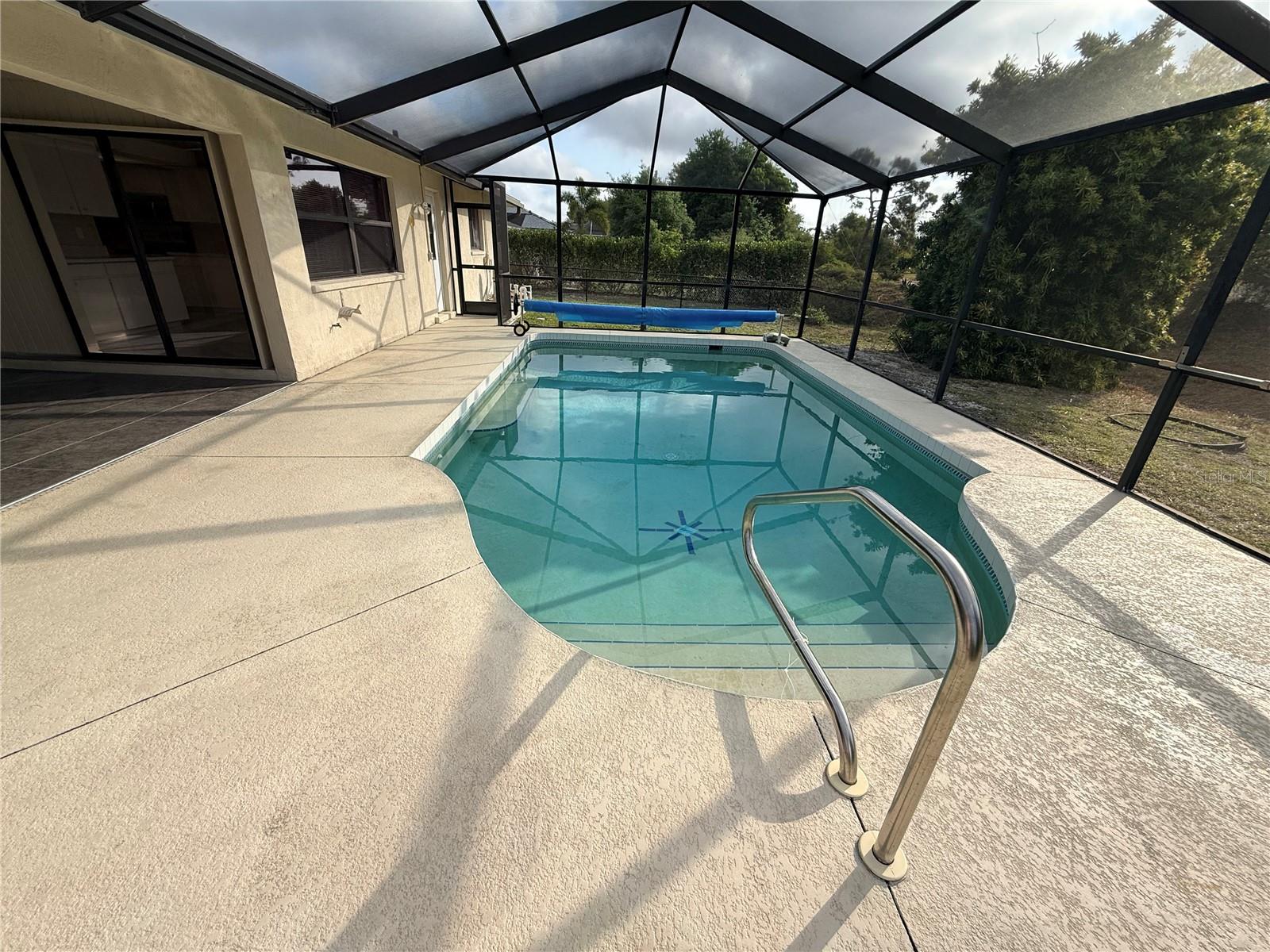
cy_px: 476
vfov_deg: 85.7
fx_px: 514
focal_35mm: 14
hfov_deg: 102.1
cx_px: 635
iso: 50
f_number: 2.2
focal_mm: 2.22
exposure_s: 1/1125
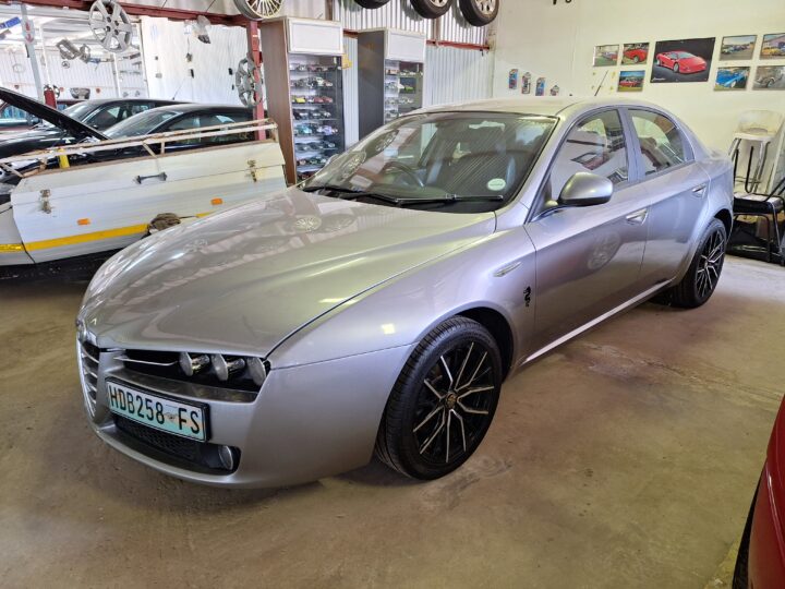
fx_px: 522
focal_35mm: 23
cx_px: 392
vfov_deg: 58.9
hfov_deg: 73.9
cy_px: 294
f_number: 1.8
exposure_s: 1/33
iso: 250
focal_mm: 5.54
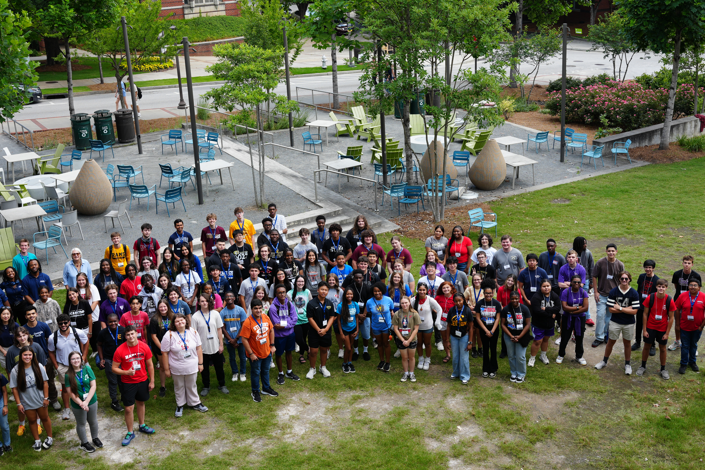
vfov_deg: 28.1
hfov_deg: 41.1
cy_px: 225
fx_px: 940
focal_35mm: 48
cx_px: 362
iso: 100
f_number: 6.3
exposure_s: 1/100
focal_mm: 36
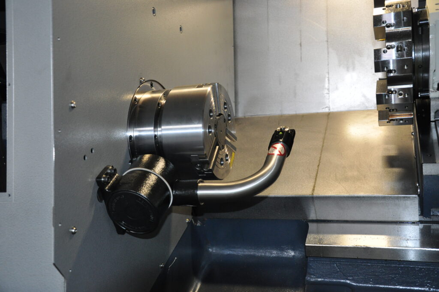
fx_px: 512
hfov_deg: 46.5
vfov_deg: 31.8
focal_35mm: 42
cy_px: 146
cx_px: 220
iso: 800
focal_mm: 28
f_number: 4
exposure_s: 1/60
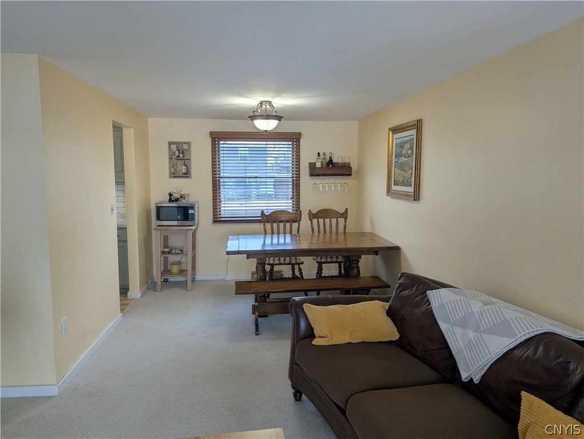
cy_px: 220
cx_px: 292
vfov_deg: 56.9
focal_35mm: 24
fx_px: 405
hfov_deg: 71.5
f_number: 1.85
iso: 68
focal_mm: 6.81
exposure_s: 1/120
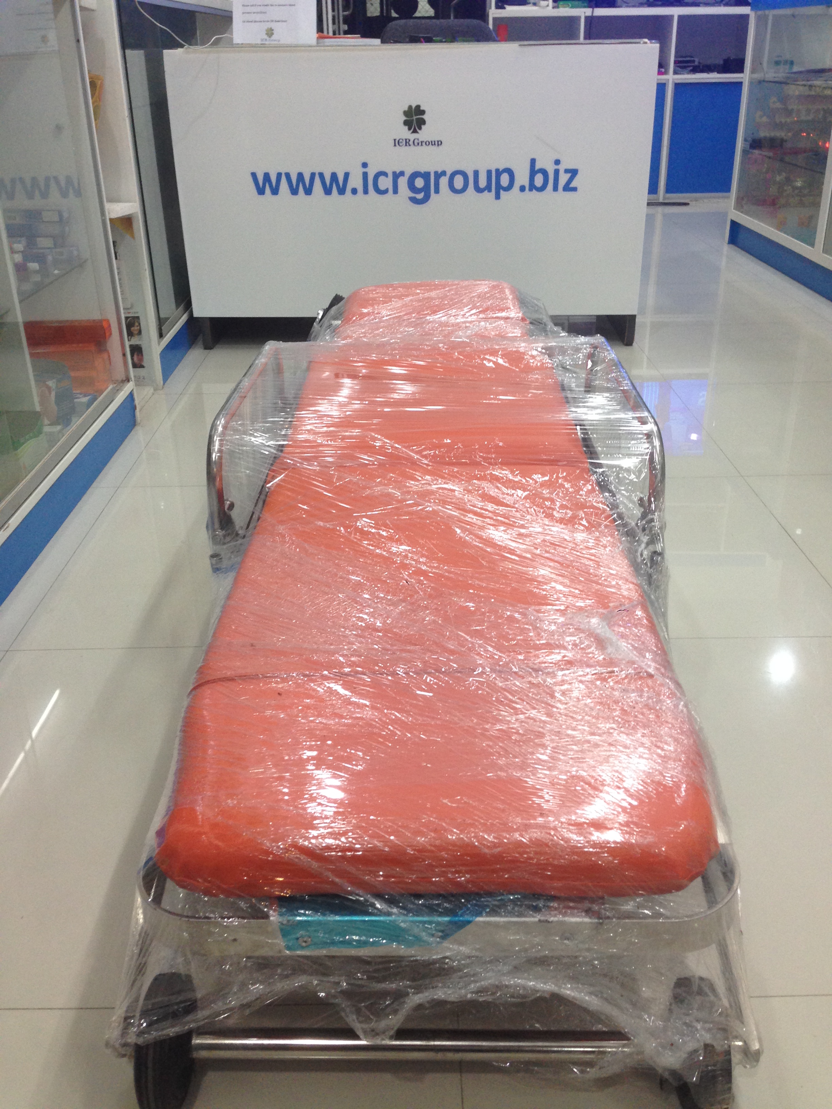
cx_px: 416
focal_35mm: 33
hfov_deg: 42.9
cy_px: 554
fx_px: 1058
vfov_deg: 55.4
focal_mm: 4.12
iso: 100
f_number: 2.4
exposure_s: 1/20
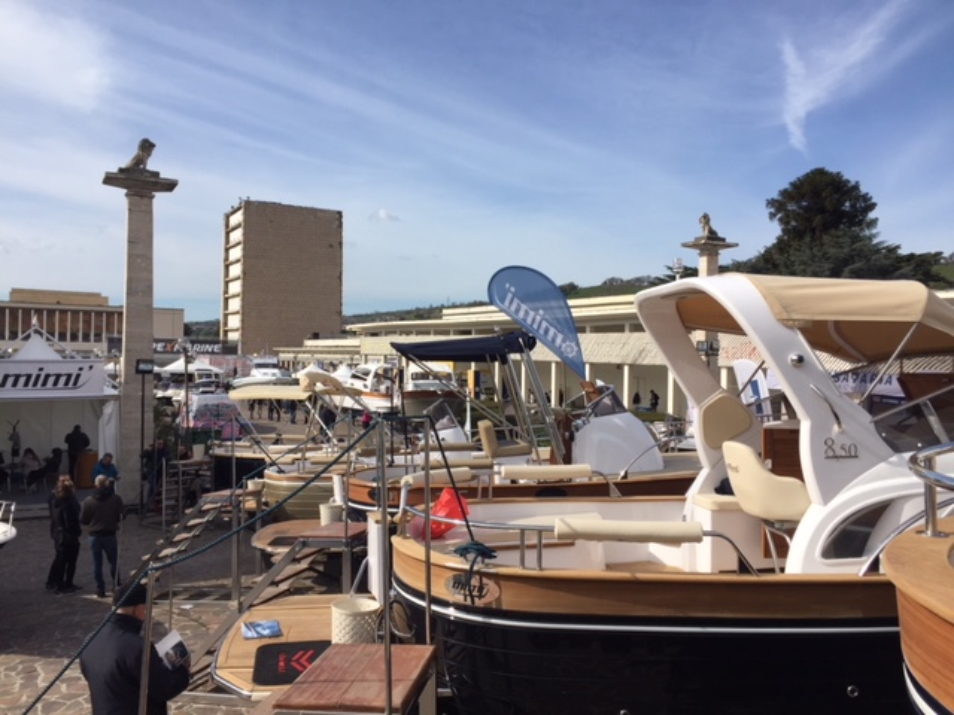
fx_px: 799
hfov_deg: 61.7
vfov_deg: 48.2
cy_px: 358
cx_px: 477
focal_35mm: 29
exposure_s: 1/2475
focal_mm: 4.15
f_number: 2.2
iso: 32
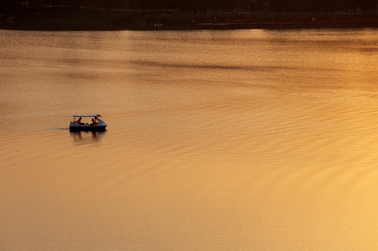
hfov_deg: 13.1
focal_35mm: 158
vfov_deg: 8.7
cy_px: 126
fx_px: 1652
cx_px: 189
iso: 200
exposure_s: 1/250
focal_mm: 105
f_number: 13
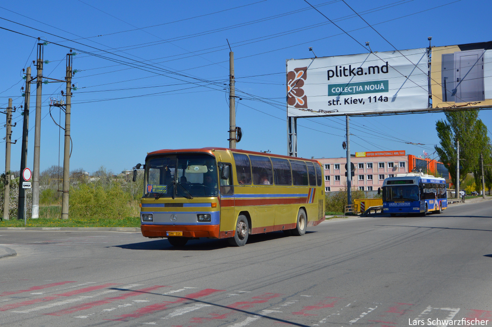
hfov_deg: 49.6
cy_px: 164
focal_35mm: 39
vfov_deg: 34.1
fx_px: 532
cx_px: 246
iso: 400
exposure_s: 1/2000
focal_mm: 26
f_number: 7.1
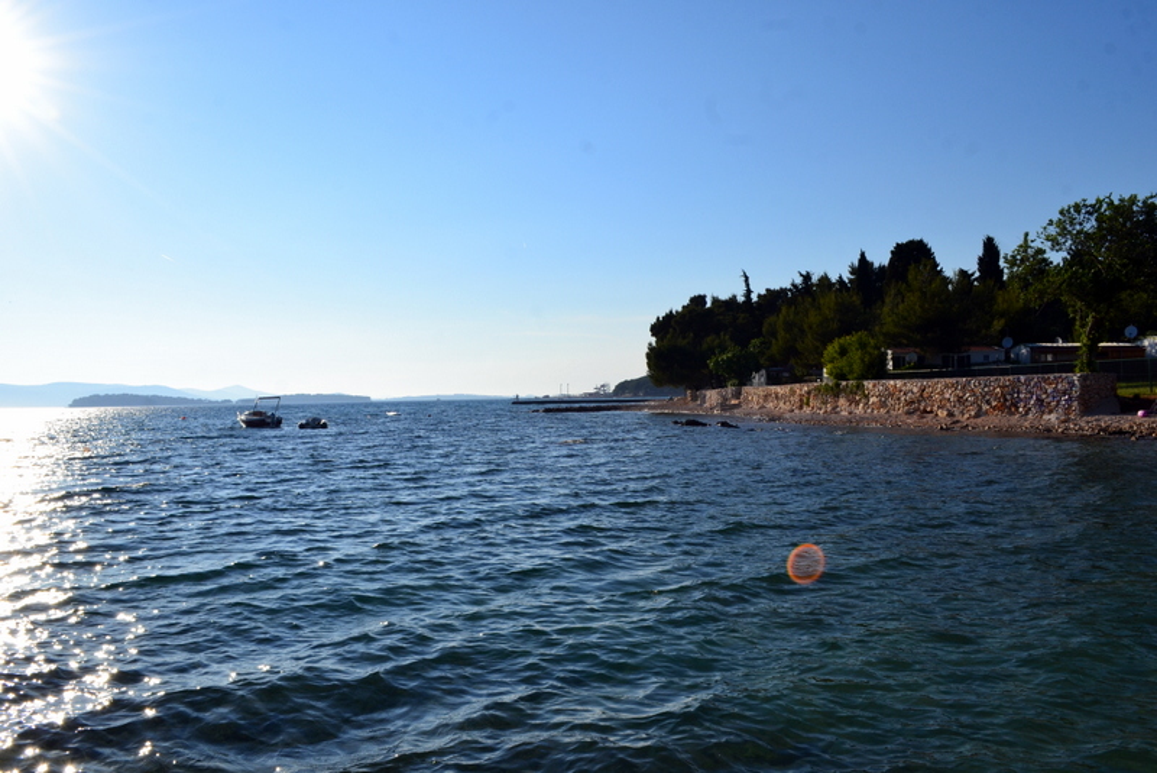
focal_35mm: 27
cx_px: 578
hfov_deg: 67.4
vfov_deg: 48.0
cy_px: 386
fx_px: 868
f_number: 11
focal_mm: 18
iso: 280
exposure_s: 1/500
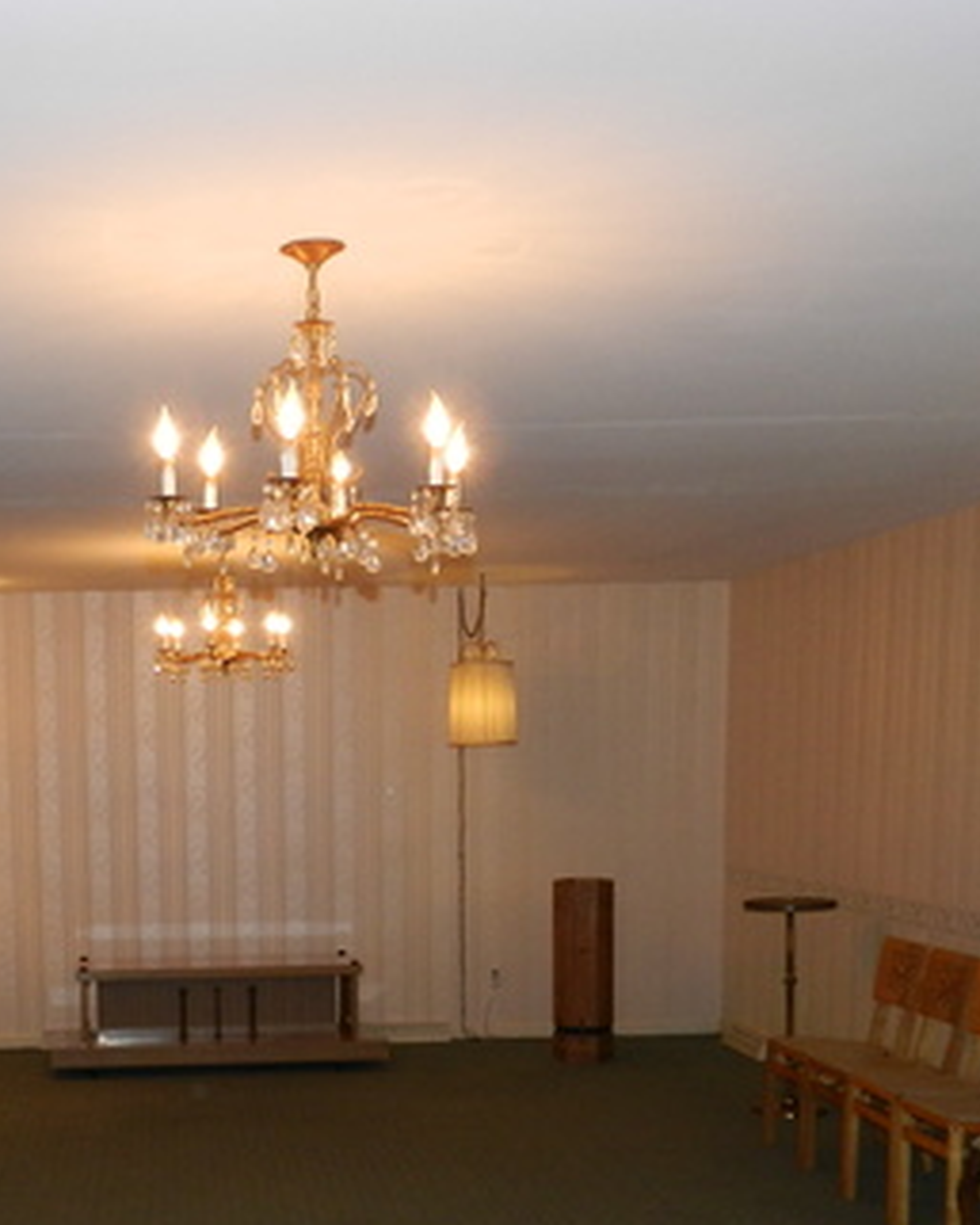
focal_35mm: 49
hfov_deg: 30.2
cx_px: 206
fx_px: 1776
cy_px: 990
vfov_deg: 36.7
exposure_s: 1/30
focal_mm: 4
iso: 200
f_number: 3.4
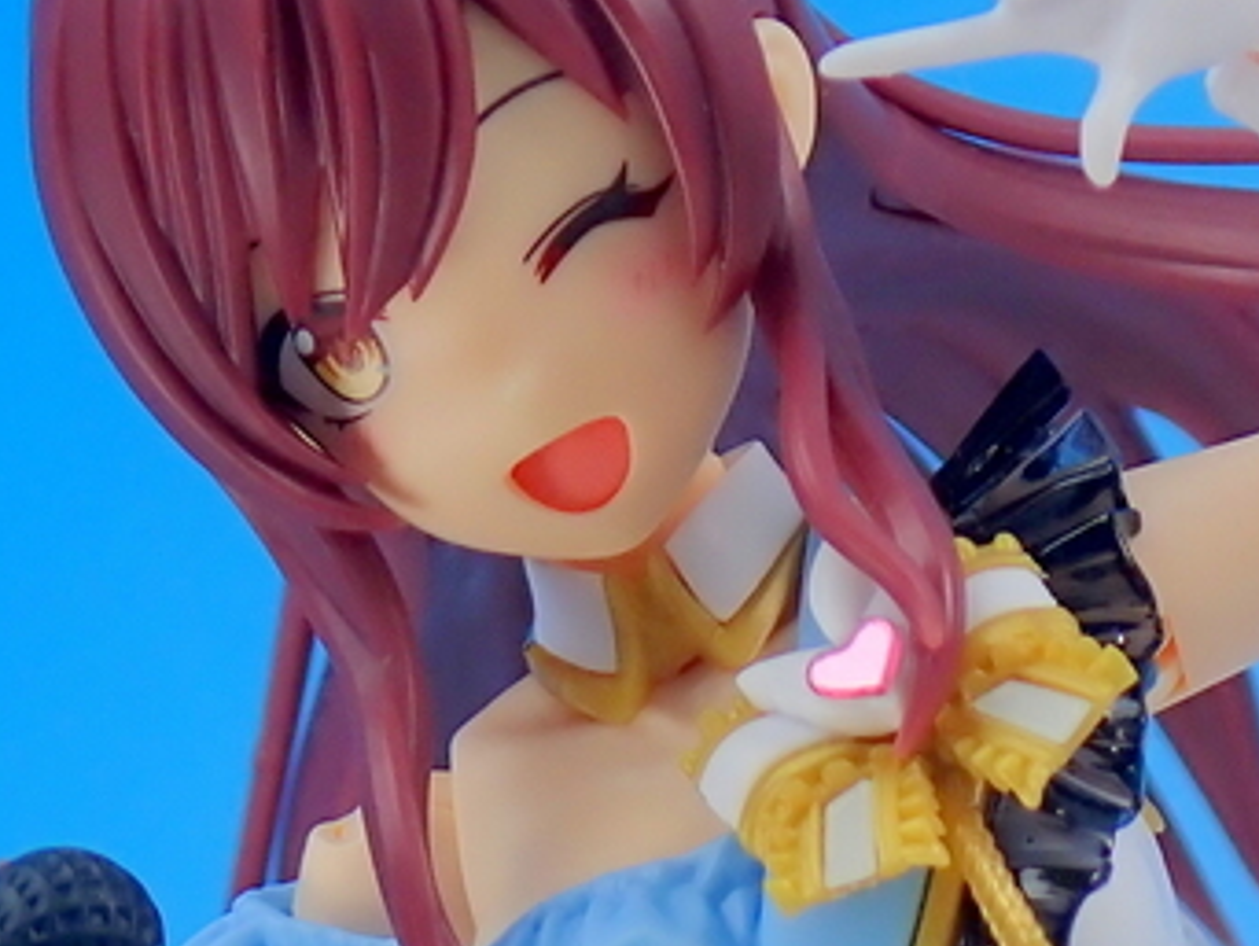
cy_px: 953
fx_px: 10882
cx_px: 1115
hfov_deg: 6.6
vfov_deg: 5.0
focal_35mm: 299
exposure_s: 1/15
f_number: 4.9
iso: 100
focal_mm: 18
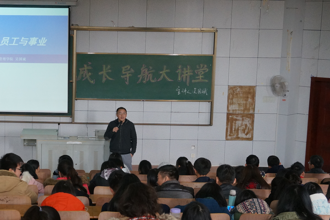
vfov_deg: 18.4
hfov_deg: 26.9
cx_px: 75
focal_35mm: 74
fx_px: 678
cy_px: 139
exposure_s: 1/80
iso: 800
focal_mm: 24
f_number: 5
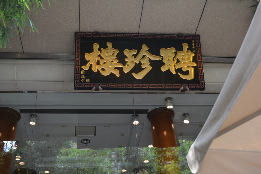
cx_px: 130
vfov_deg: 28.1
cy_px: 87
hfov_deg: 41.1
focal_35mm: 48
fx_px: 348
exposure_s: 1/100
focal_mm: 32
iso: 400
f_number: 4.8
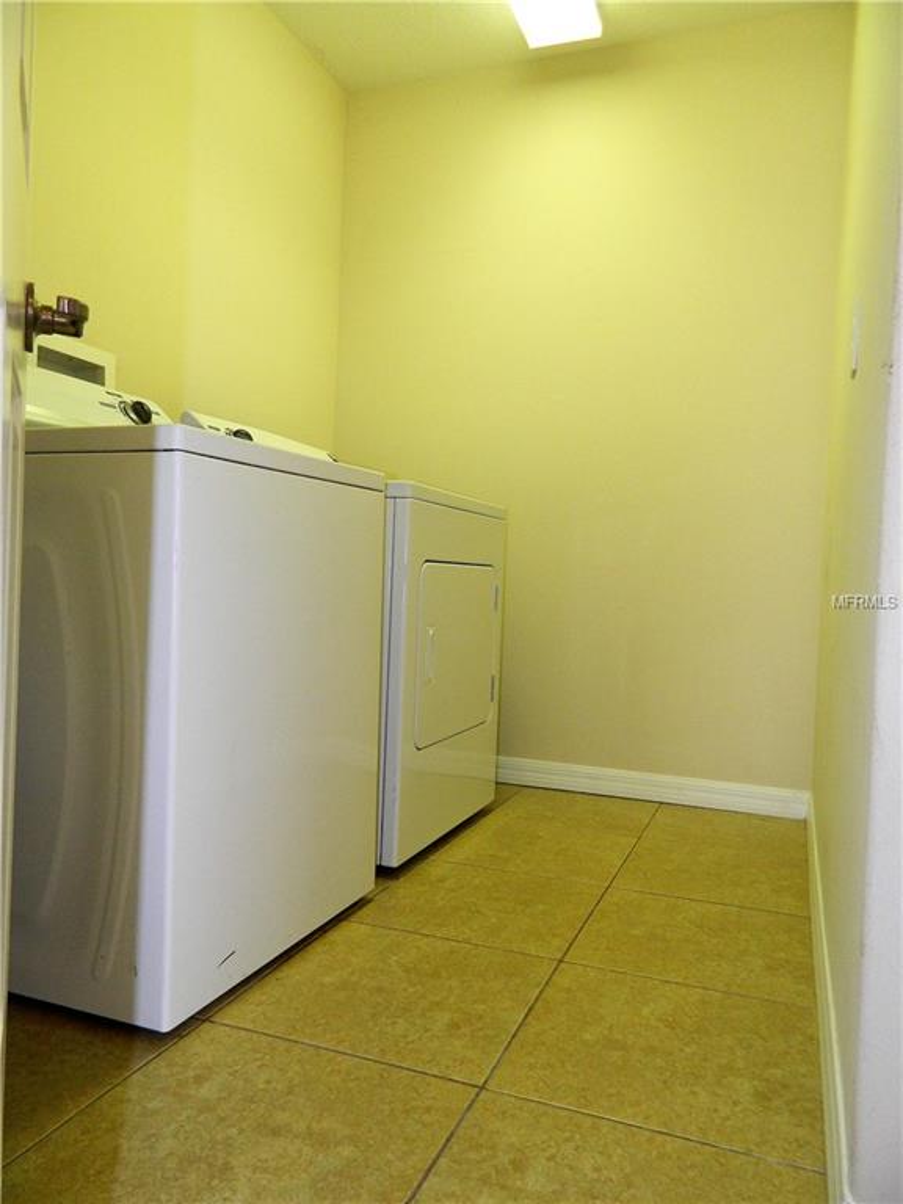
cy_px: 602
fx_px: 870
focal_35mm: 25
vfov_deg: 69.4
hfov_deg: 54.9
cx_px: 452
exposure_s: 1/30
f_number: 3.1
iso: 140
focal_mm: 4.5
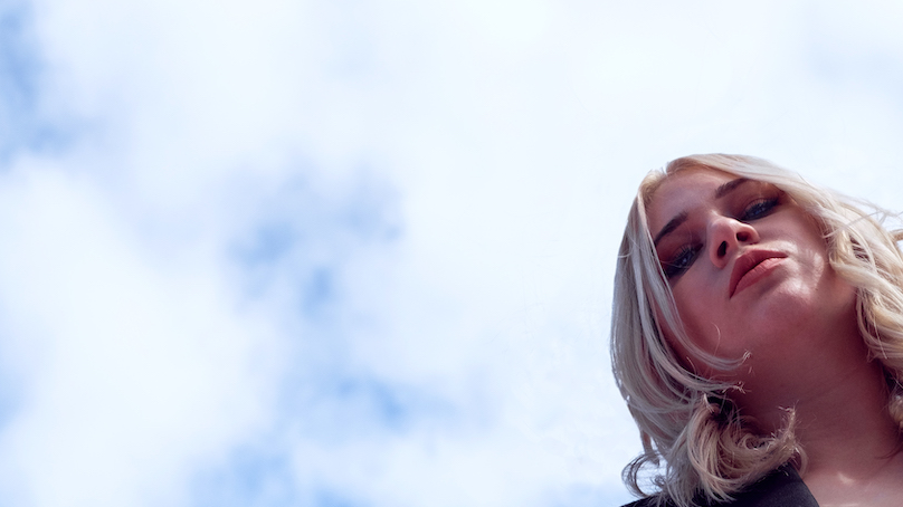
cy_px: 343
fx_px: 2370
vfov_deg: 12.2
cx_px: 741
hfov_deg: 21.3
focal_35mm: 99
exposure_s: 1/6400
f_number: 4
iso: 800
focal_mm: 35
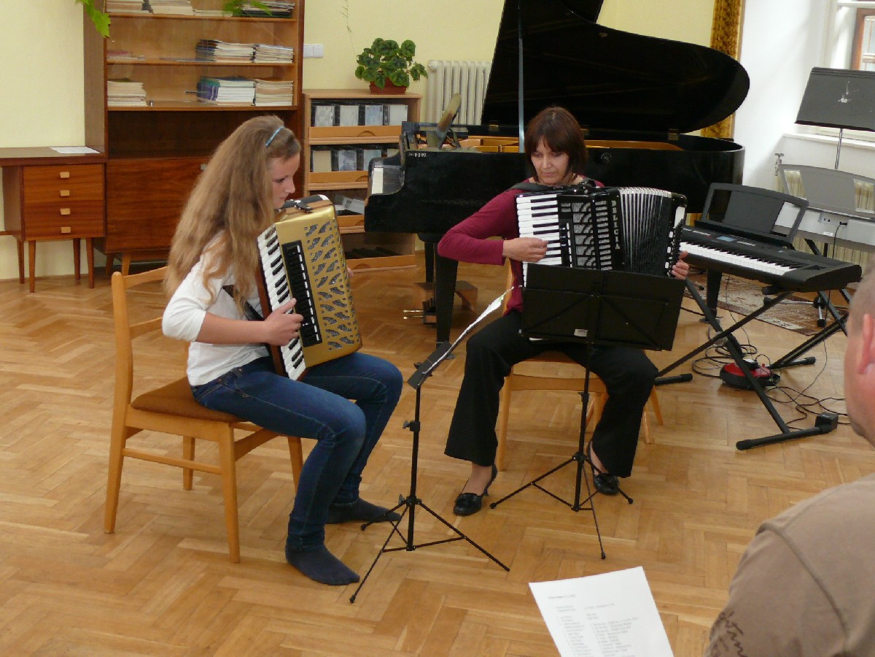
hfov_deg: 38.2
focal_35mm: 50
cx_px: 438
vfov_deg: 29.1
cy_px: 328
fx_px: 1264
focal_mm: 9.2
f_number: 3.2
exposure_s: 1/30
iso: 200
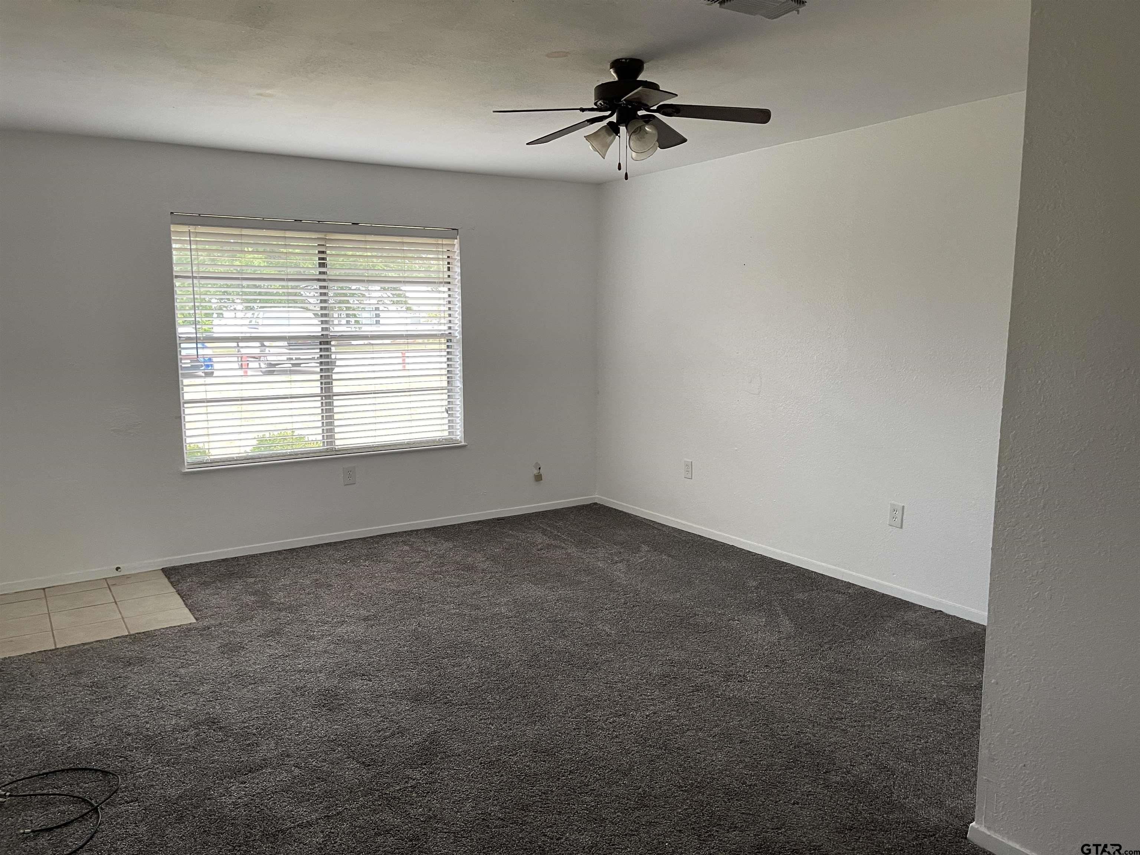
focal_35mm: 26
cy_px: 428
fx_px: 856
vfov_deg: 53.1
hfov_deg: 67.3
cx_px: 570
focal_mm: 5.1
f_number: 1.6
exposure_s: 1/87
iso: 125
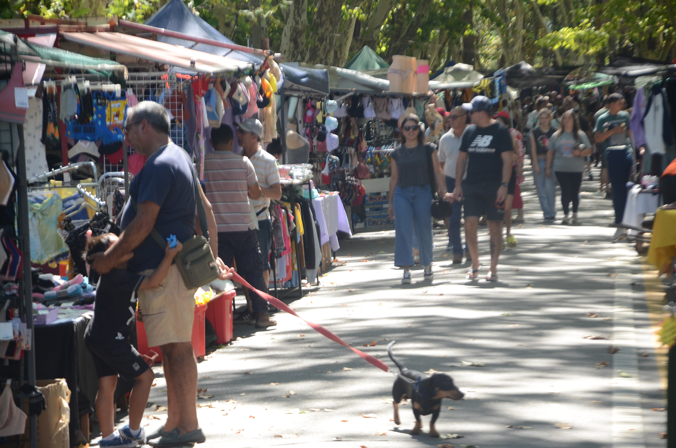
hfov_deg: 13.1
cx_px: 338
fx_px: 2951
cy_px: 224
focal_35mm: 158
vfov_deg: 8.7
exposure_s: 1/500
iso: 500
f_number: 5.6
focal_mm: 105
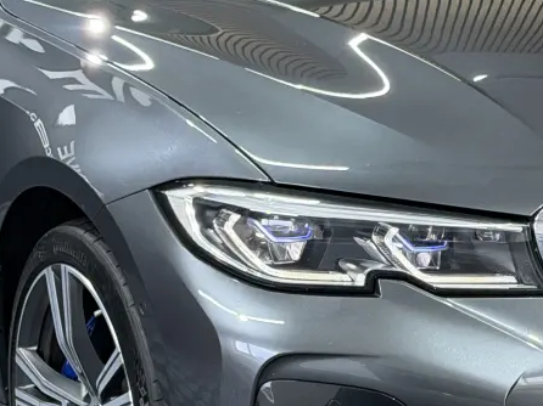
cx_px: 436
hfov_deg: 12.7
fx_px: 2430
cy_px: 182
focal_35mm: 155
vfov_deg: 9.6
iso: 160
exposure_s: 1/50
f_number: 1.78
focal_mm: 6.76
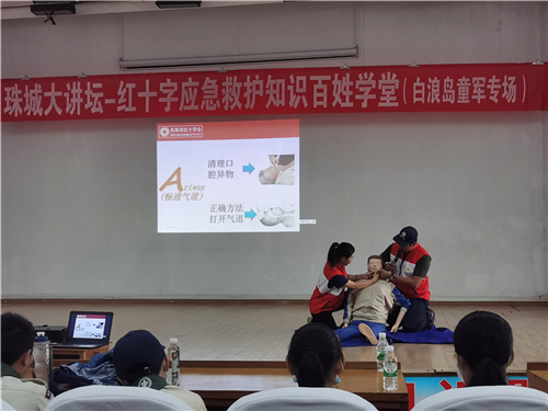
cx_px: 274
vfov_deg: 30.3
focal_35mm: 48
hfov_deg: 39.7
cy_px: 206
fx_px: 760
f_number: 1.8
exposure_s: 1/50
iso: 125
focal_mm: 5.58
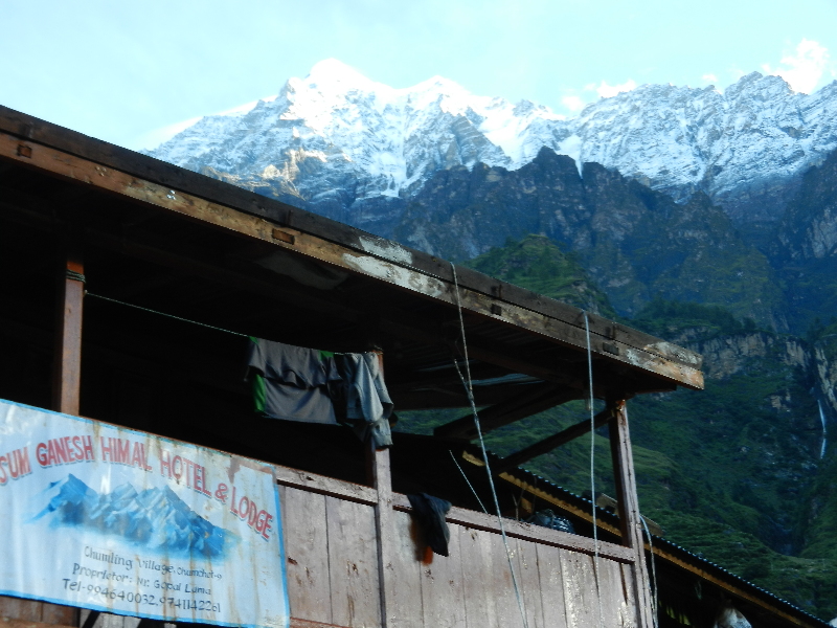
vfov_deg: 21.6
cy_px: 314
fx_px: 1644
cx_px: 418
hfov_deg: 28.6
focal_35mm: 68
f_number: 4.6
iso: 160
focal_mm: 12.3
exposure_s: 1/80
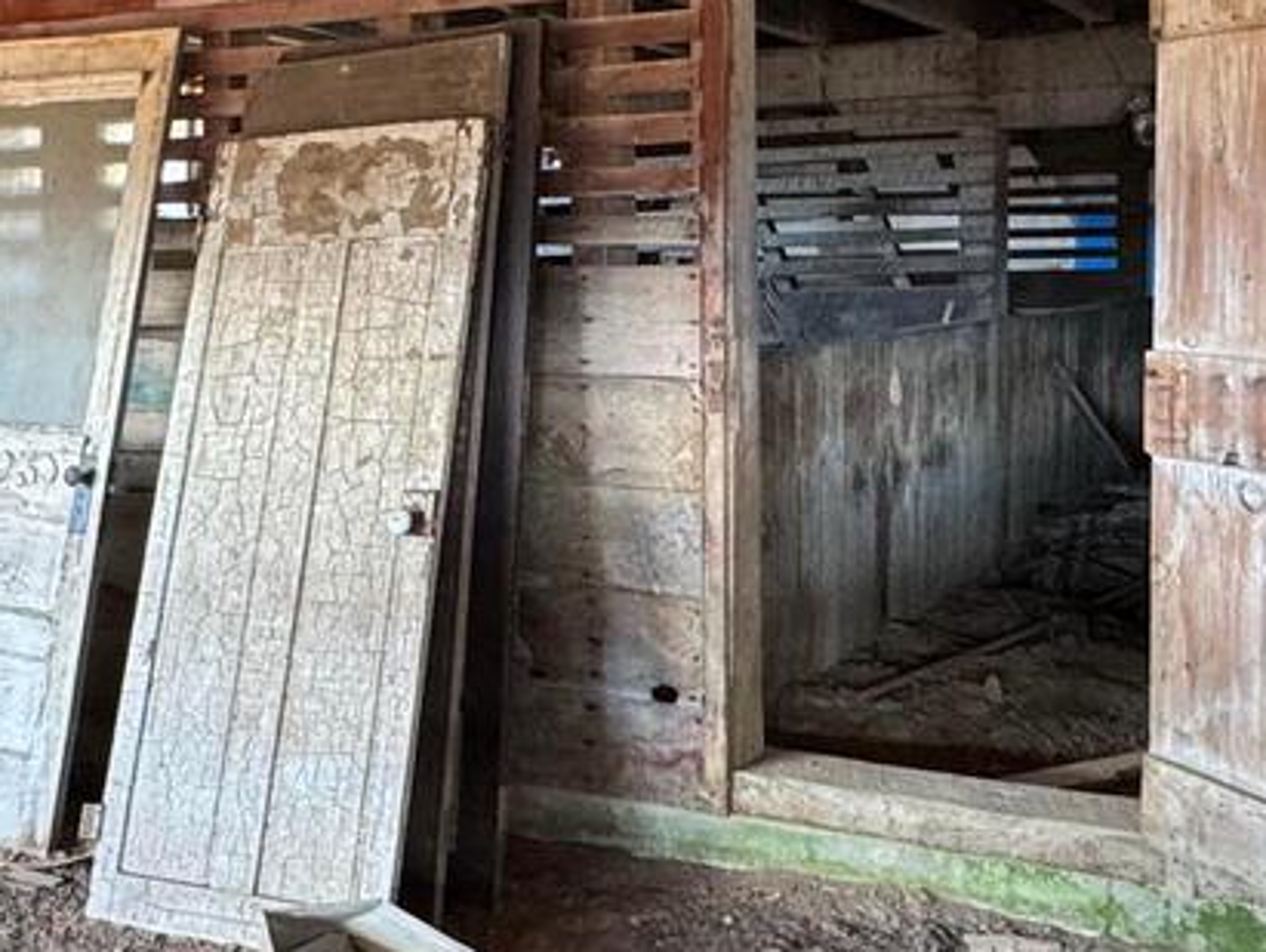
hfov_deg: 38.6
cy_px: 330
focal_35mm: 49
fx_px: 1794
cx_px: 459
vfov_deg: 29.5
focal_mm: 2.22
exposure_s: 1/93
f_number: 2.2
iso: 320
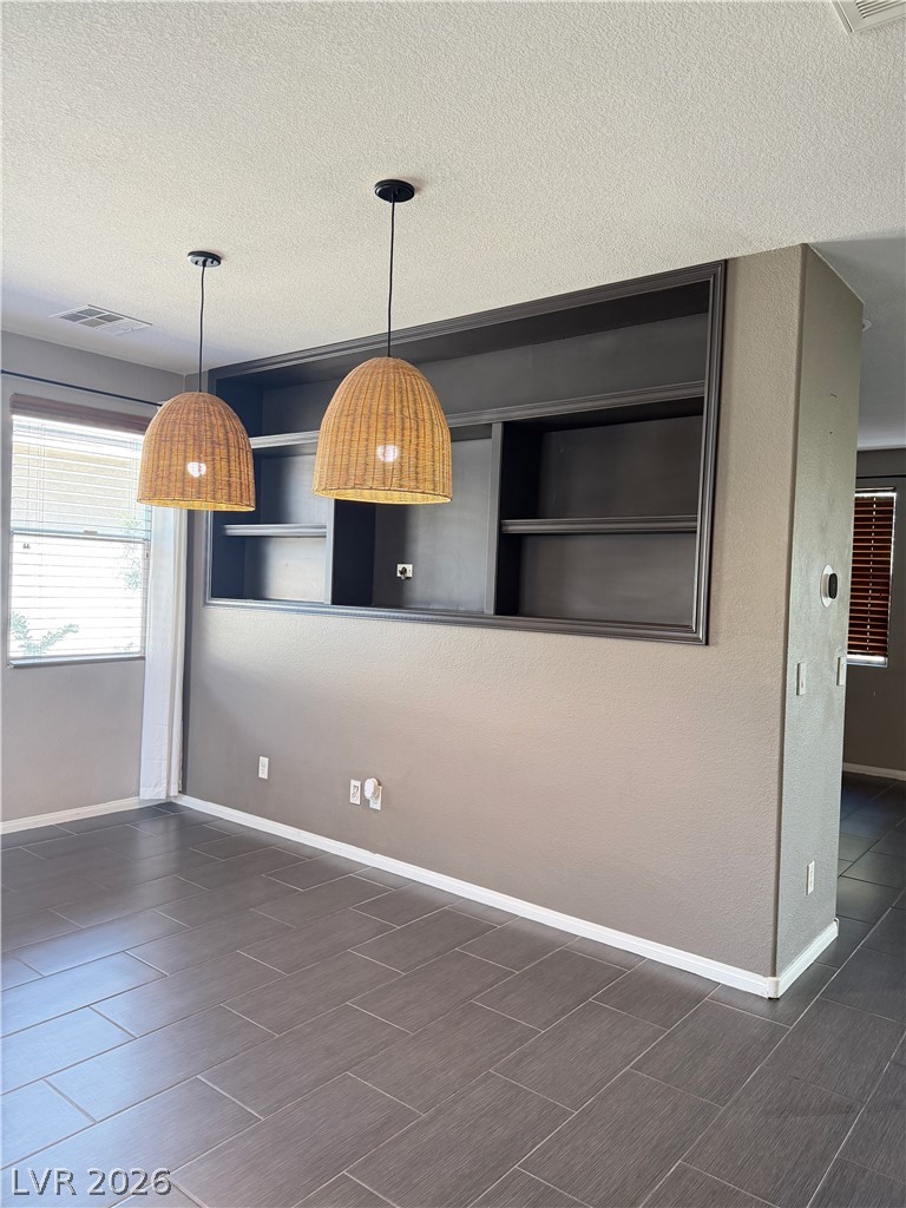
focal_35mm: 24
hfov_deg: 56.8
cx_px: 453
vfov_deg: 71.6
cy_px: 604
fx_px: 838
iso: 200
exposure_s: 1/60
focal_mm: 6.76
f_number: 1.78
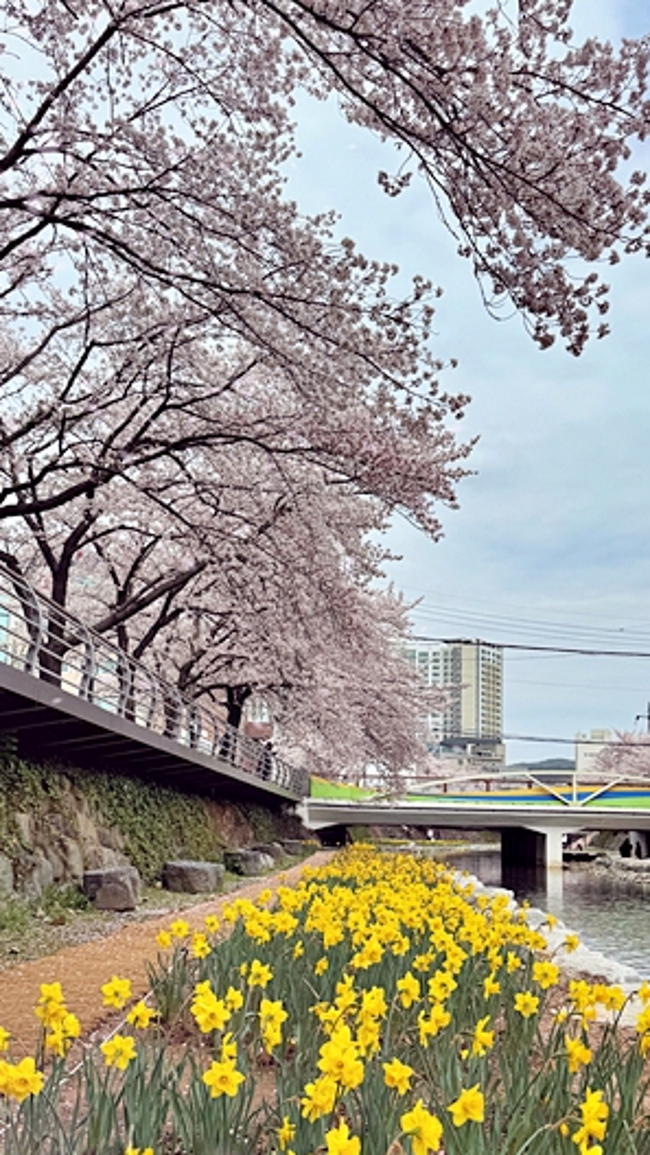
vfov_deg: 58.8
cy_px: 716
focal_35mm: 33
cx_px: 315
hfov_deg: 35.6
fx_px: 1011
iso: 80
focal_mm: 6.76
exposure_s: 1/10417
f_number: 1.78
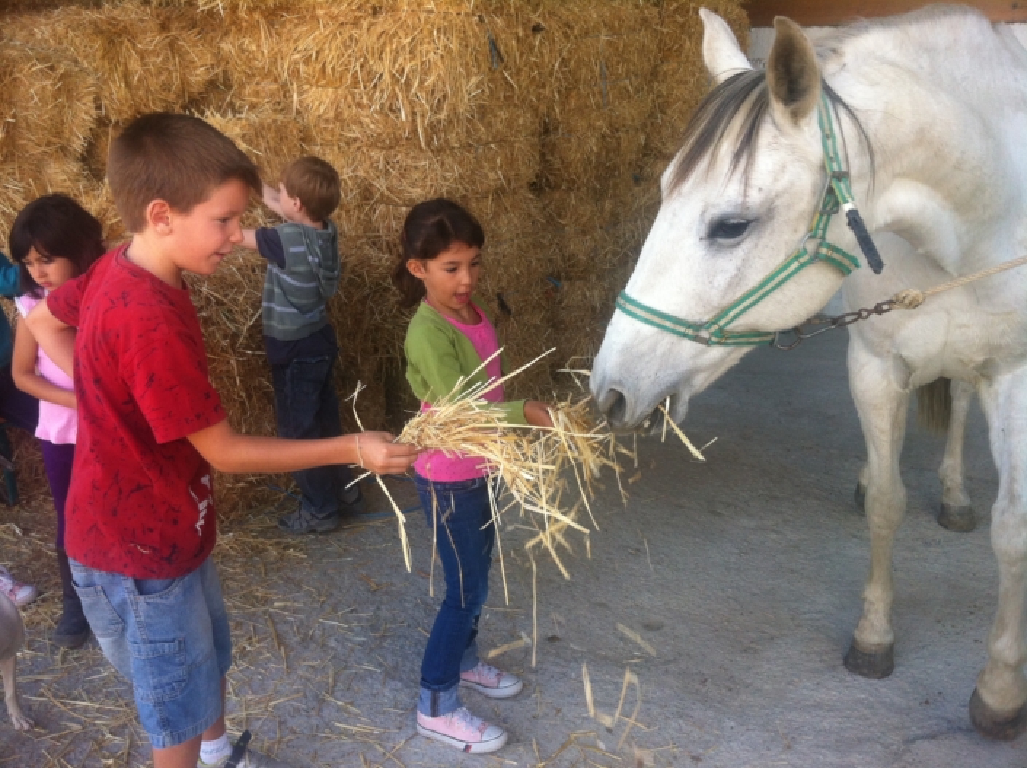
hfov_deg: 52.7
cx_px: 514
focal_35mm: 35
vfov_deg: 40.6
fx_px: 1037
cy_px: 384
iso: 80
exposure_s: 1/129
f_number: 2.8
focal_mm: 3.85
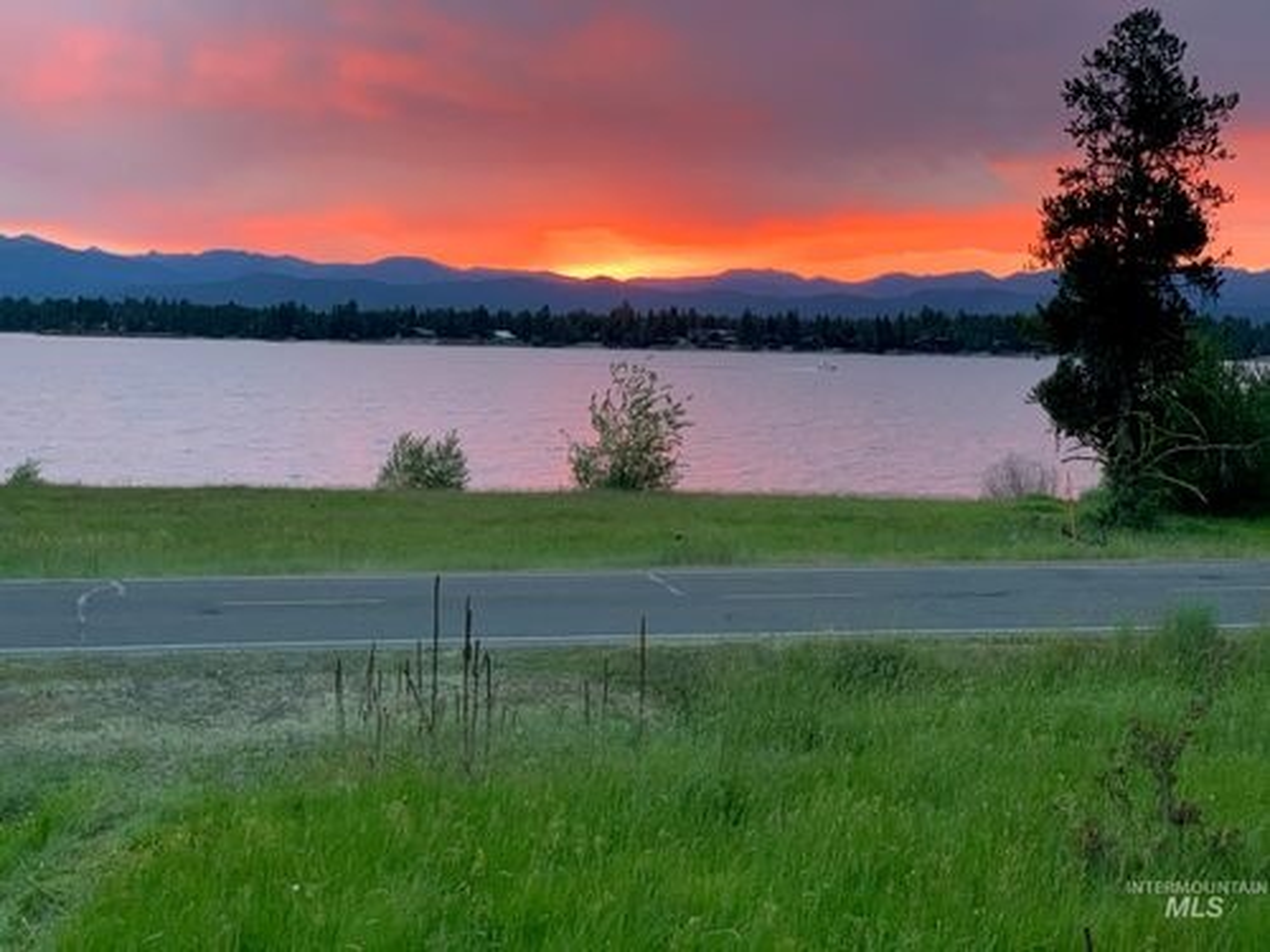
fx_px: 1908
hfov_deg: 36.8
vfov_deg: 28.0
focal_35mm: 52
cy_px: 476
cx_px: 635
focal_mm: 6
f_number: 2.4
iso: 200
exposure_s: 1/60
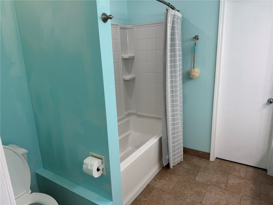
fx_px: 189
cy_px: 102
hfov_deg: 71.6
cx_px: 136
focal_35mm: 24
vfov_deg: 56.8
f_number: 1.78
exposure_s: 1/120
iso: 80
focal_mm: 6.76
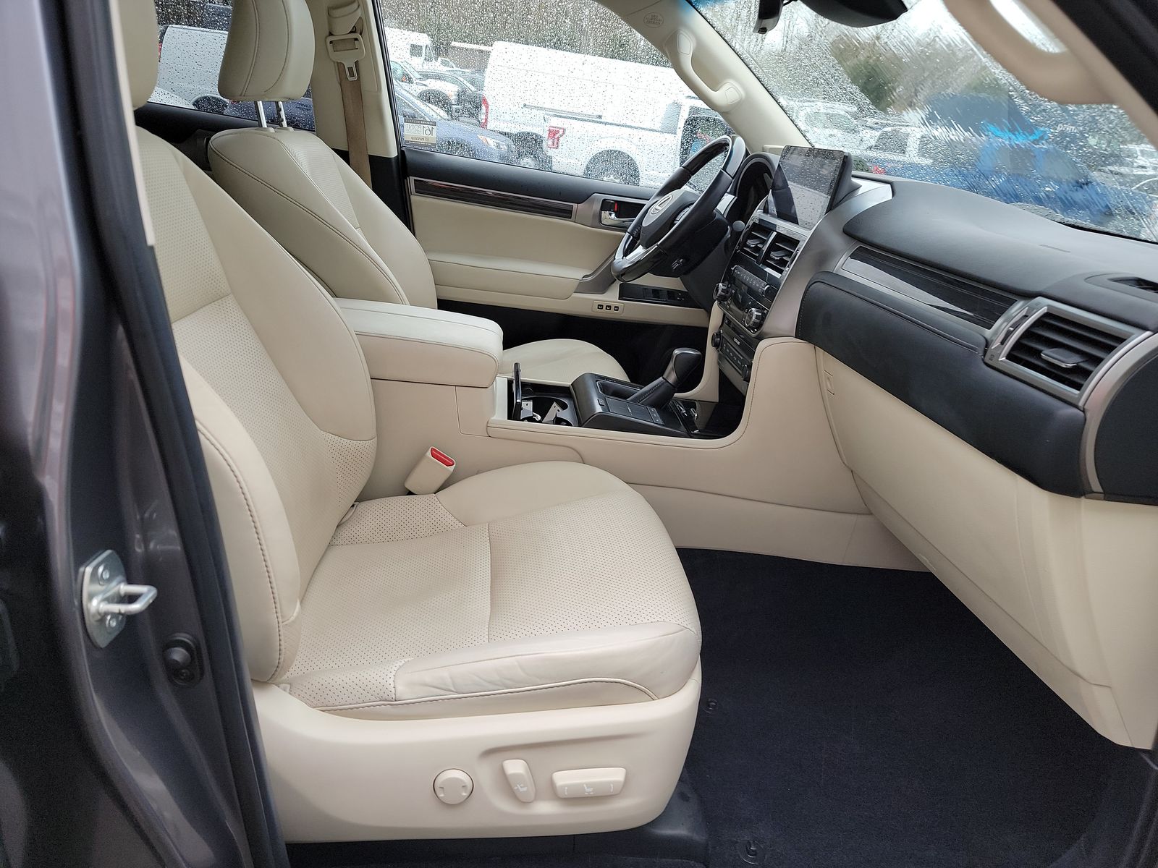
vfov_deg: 56.8
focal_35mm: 24
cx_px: 579
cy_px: 434
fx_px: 803
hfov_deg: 71.6
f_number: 1.8
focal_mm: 6.7
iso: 112
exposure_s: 1/59
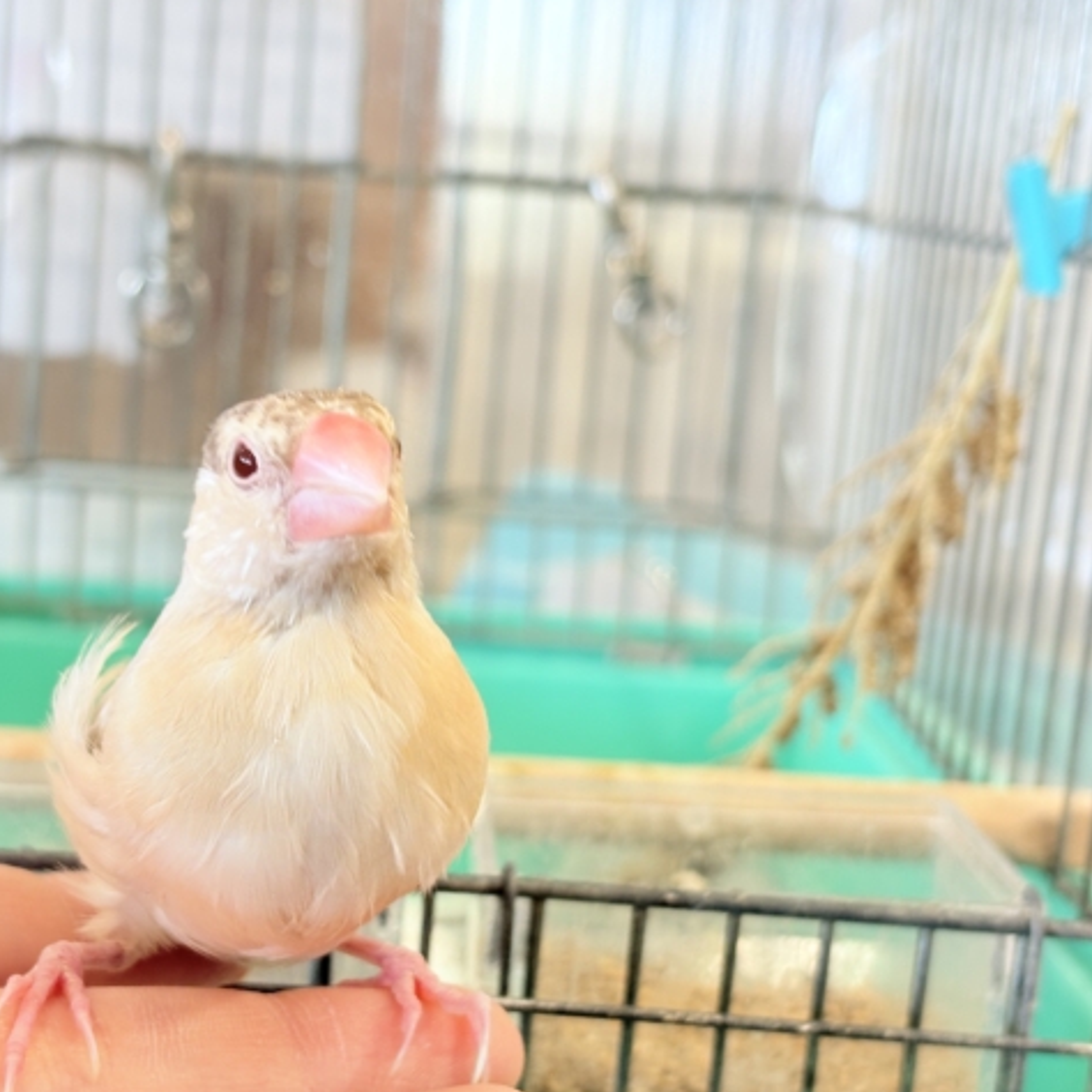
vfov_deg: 27.7
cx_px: 419
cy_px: 546
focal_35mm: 62
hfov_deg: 27.6
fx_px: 2213
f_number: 1.6
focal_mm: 5.96
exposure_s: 1/50
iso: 40
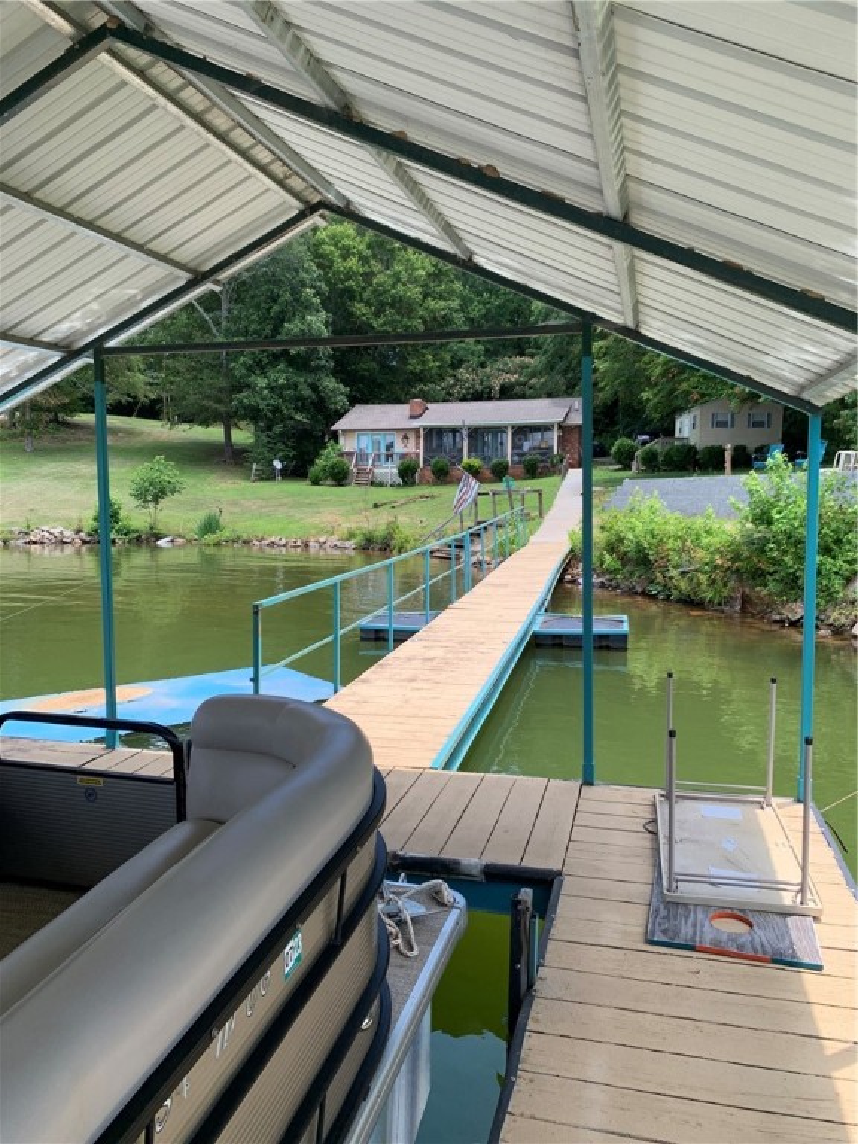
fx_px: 859
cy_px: 572
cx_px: 429
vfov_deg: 67.3
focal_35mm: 26
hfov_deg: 53.1
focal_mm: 4.25
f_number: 1.8
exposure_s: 1/490
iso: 25
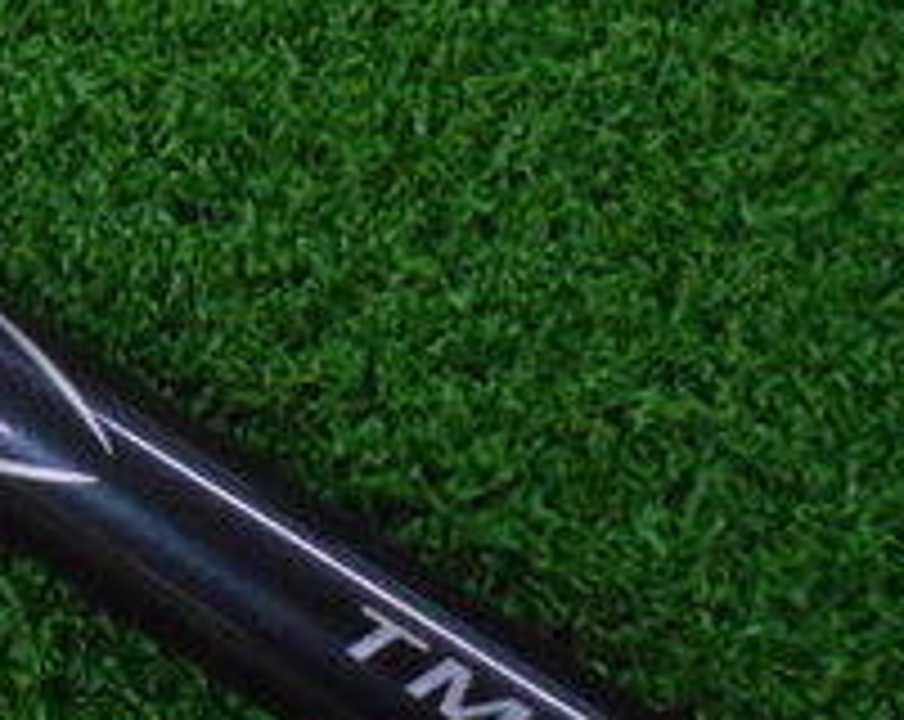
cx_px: -252
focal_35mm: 81
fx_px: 2163
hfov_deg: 21.5
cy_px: 140
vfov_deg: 18.7
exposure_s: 1/125
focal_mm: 4.6
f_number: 3.2
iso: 800
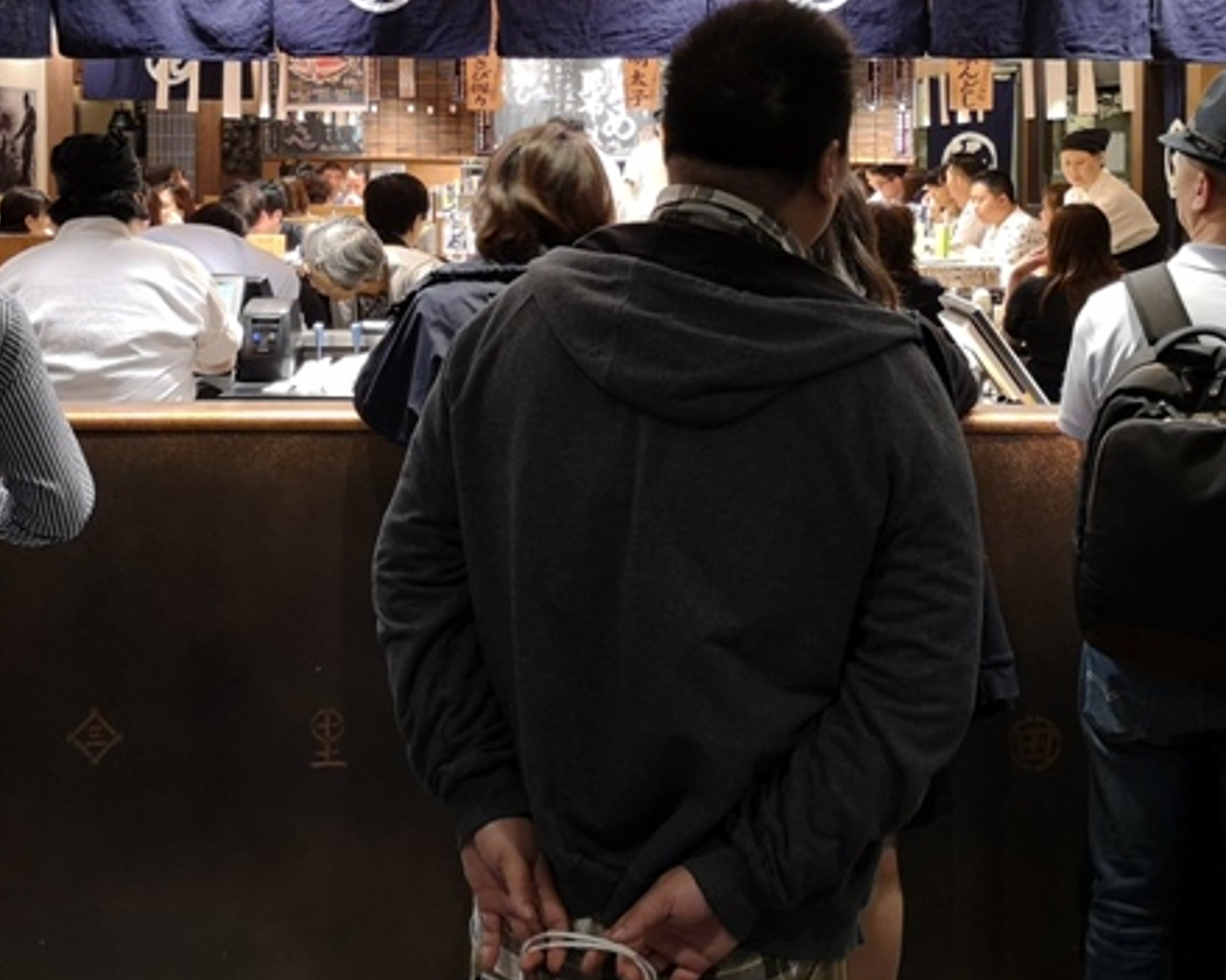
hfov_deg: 38.8
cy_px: 168
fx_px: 1741
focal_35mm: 48
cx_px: 567
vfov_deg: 30.5
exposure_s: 1/33.3
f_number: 1.8
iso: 320
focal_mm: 3.95
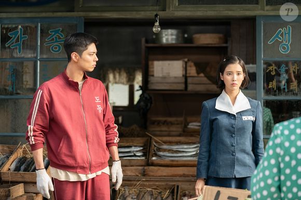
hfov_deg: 27.4
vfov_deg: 18.4
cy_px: 100
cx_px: 150
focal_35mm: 74
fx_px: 618
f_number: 2.8
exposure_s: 1/1250
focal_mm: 74
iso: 400
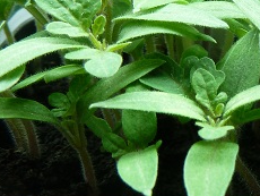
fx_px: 571
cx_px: 338
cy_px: 103
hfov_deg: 22.8
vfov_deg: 19.4
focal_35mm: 76
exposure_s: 1/40
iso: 80
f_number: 3.3
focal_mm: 4.1
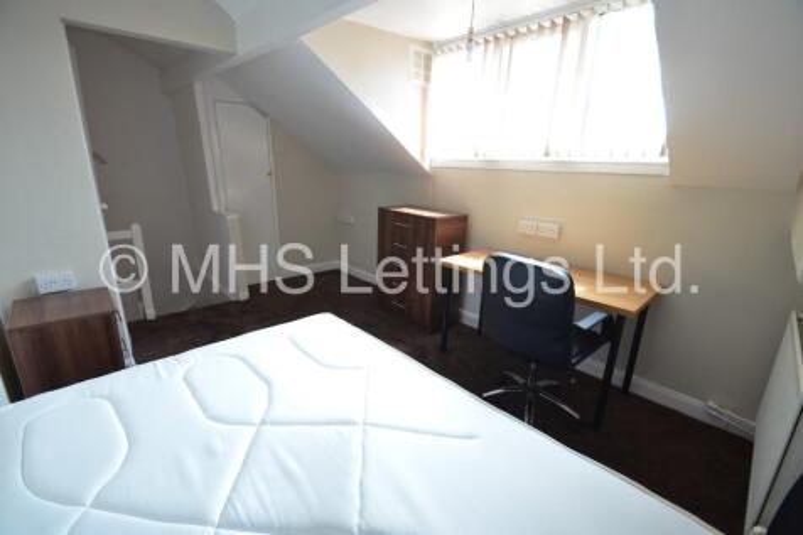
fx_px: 334
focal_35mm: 15
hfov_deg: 100.4
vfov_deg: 77.3
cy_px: 268
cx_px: 402
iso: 1000
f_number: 4.5
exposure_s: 1/200
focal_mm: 10
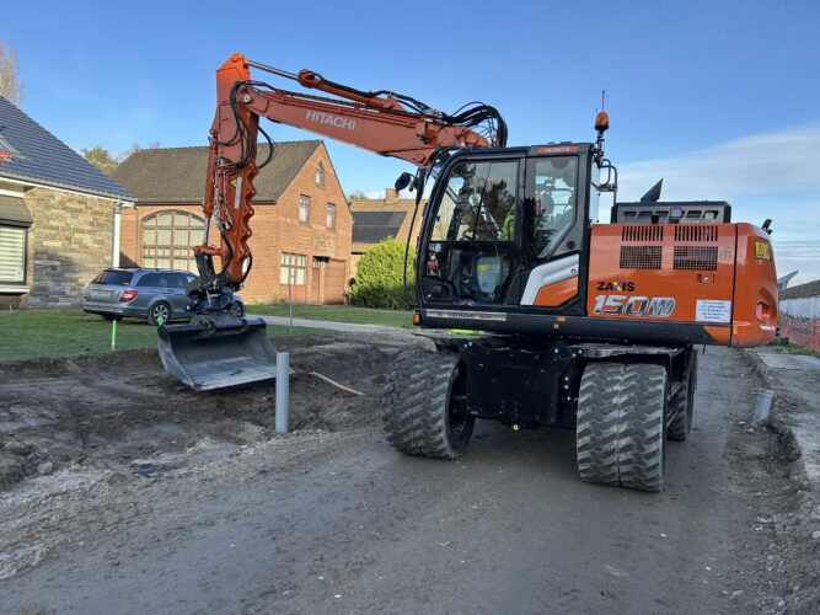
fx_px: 616
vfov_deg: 53.0
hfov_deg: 67.3
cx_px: 410
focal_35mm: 26
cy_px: 308
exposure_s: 1/1124
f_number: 1.5
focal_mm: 5.7
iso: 50
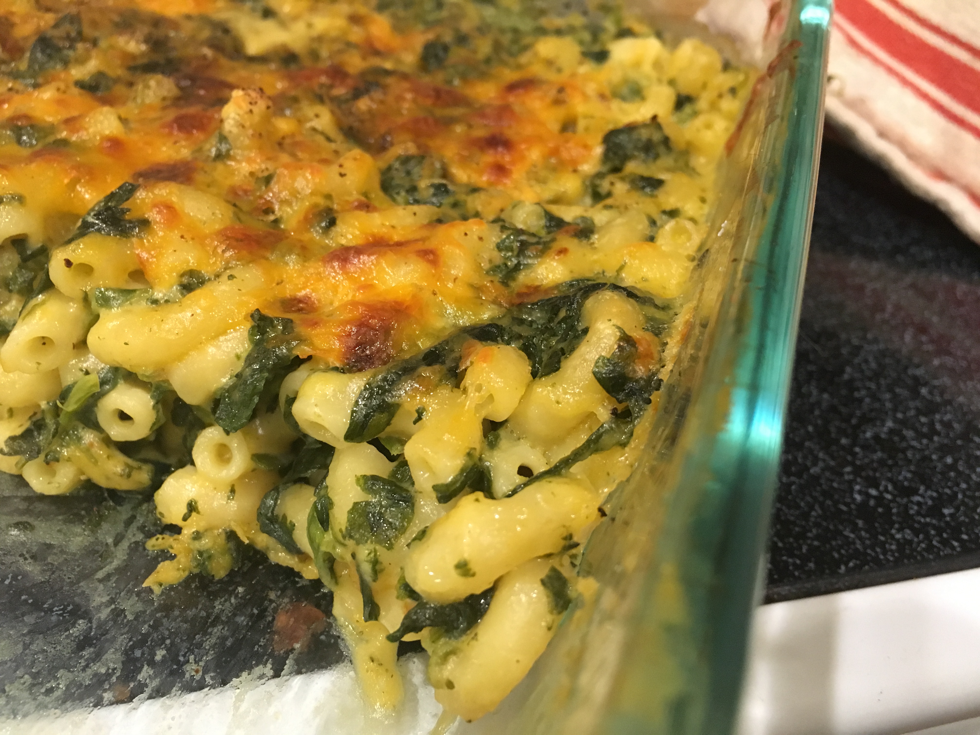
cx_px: 490
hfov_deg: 61.7
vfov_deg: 48.2
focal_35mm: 29
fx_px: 821
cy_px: 368
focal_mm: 4.15
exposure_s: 1/30
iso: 200
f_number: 2.2
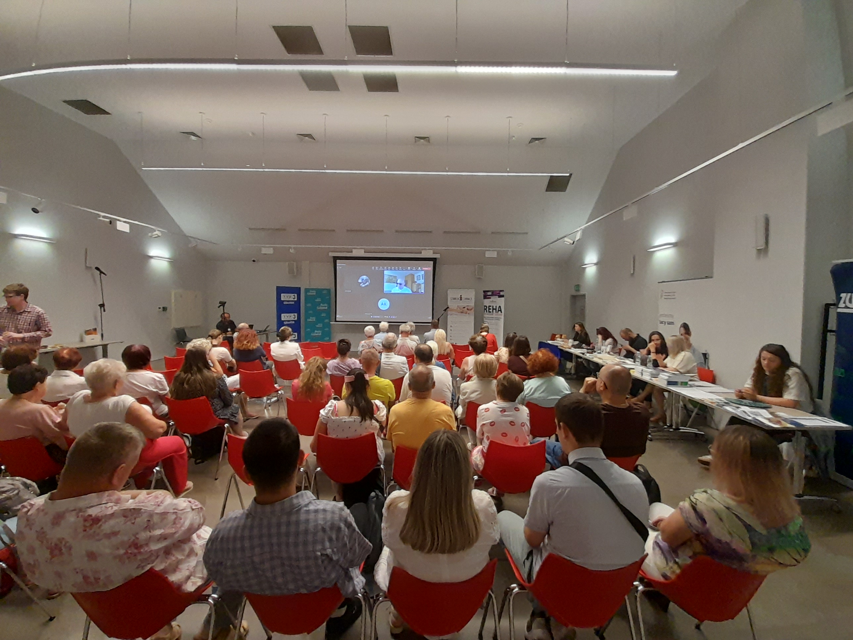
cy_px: 320
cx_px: 426
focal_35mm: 13
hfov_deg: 106.2
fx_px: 320
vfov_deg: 89.9
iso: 200
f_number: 2.2
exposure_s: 1/50
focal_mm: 1.13
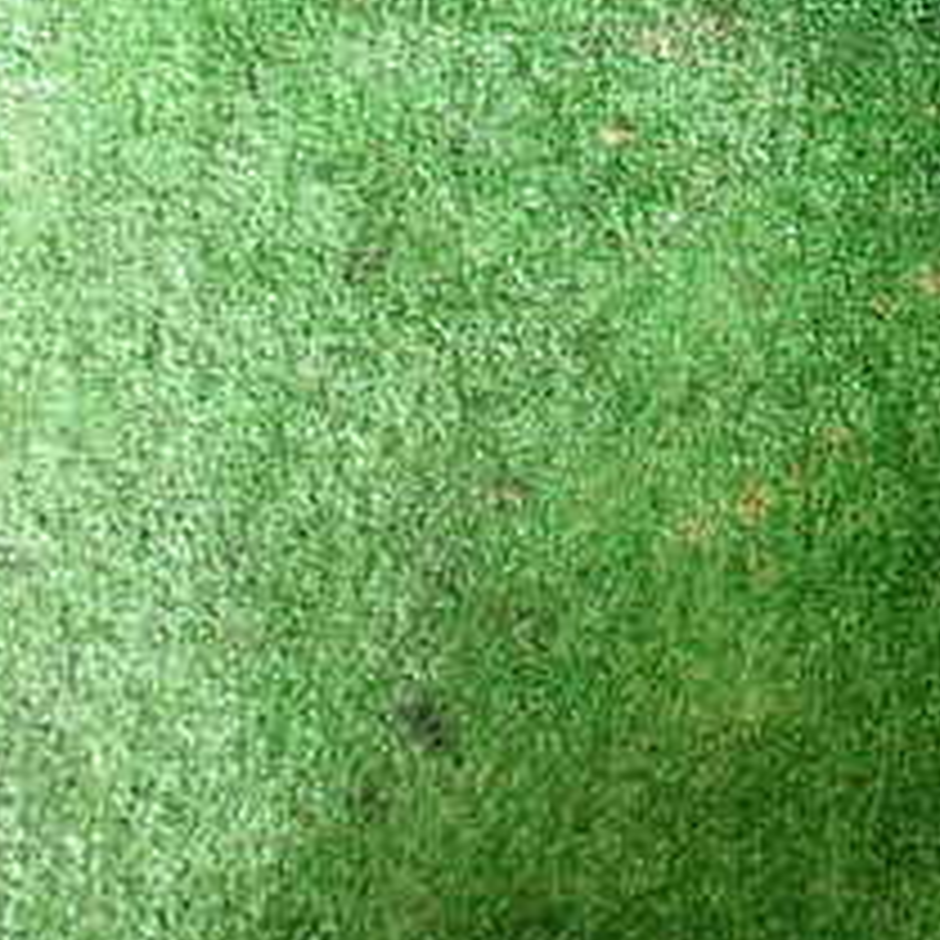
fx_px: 2335
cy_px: -36
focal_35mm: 76
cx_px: 855
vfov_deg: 21.8
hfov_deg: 22.2
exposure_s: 1/30
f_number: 2.3
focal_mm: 5.4
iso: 640
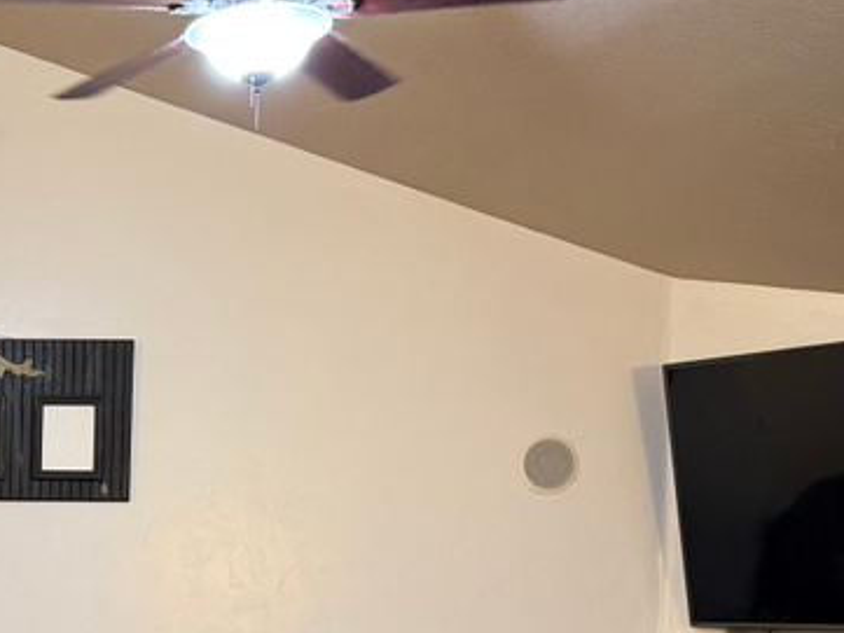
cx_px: -201
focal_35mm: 68
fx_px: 1659
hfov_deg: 25.3
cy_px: 635
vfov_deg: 20.9
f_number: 1.78
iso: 320
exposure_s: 1/60
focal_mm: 6.76
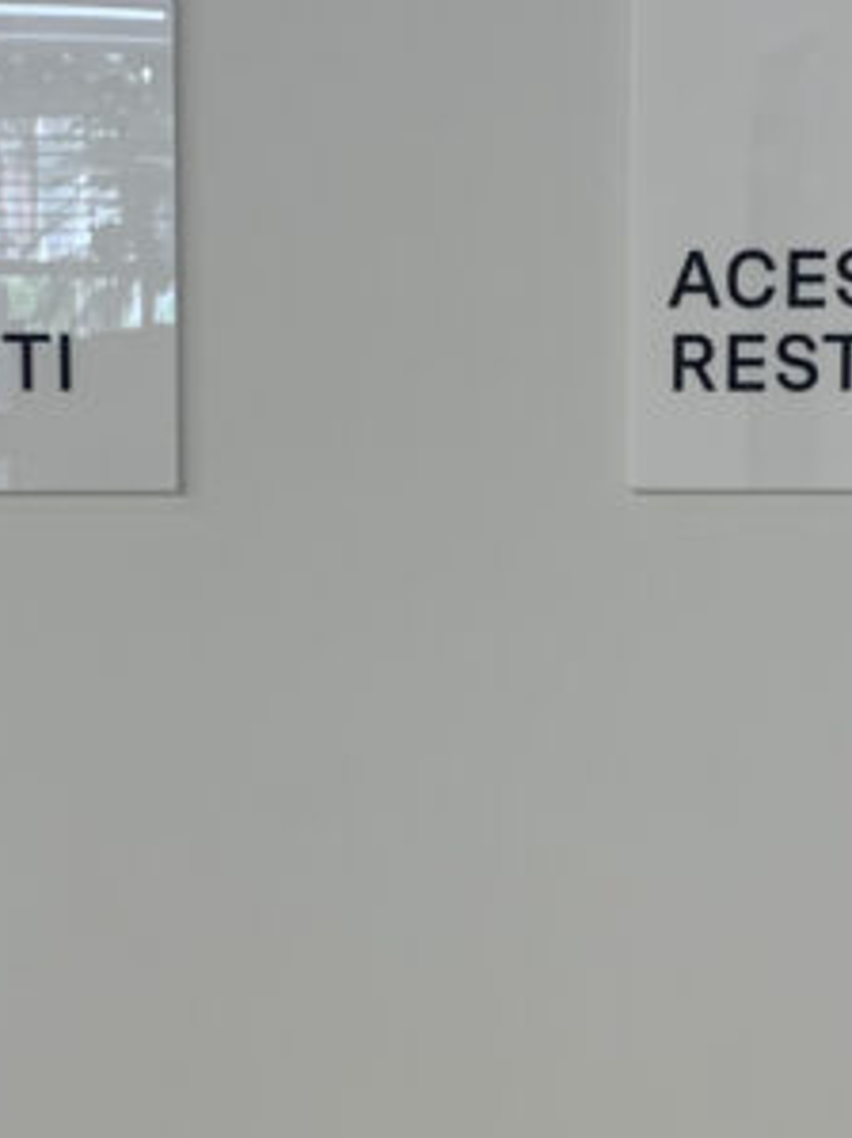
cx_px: 403
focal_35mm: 89
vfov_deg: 22.0
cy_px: 632
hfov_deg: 16.6
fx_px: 2923
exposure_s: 1/60
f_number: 1.8
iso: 50
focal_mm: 4.25
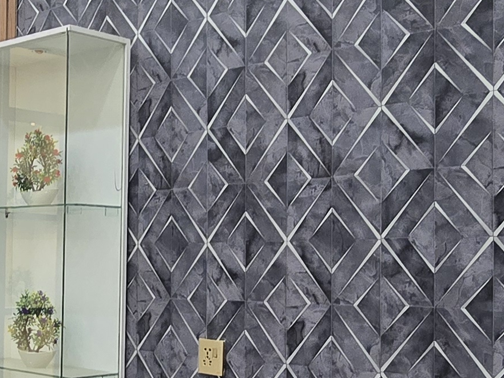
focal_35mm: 59
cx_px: 94
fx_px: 859
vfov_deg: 24.7
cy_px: 256
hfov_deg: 31.8
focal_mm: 2.2
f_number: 2.2
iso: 125
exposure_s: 1/50
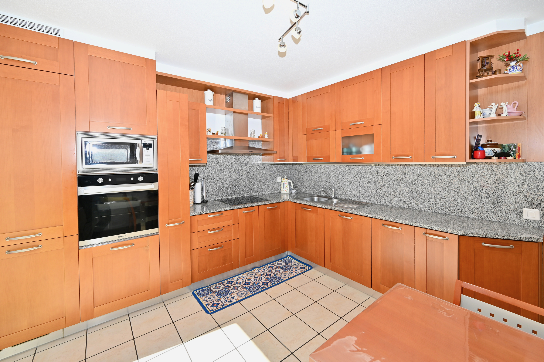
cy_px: 181
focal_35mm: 14
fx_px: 211
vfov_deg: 81.1
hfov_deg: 104.3
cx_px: 272
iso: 125
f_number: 5.6
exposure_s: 1/125
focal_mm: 14
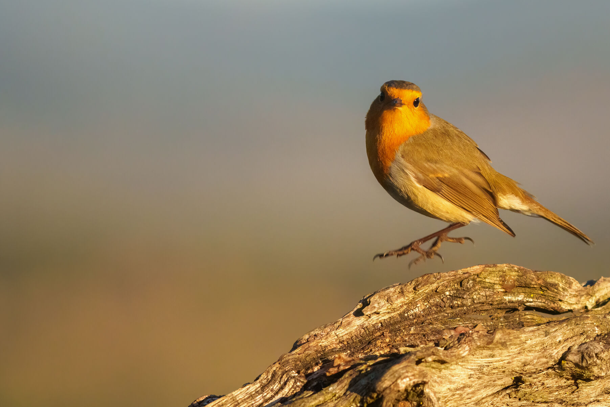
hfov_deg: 4.5
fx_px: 7760
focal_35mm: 458
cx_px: 333
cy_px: 260
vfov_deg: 3.0
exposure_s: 1/2000
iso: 2000
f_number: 6.3
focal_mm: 344
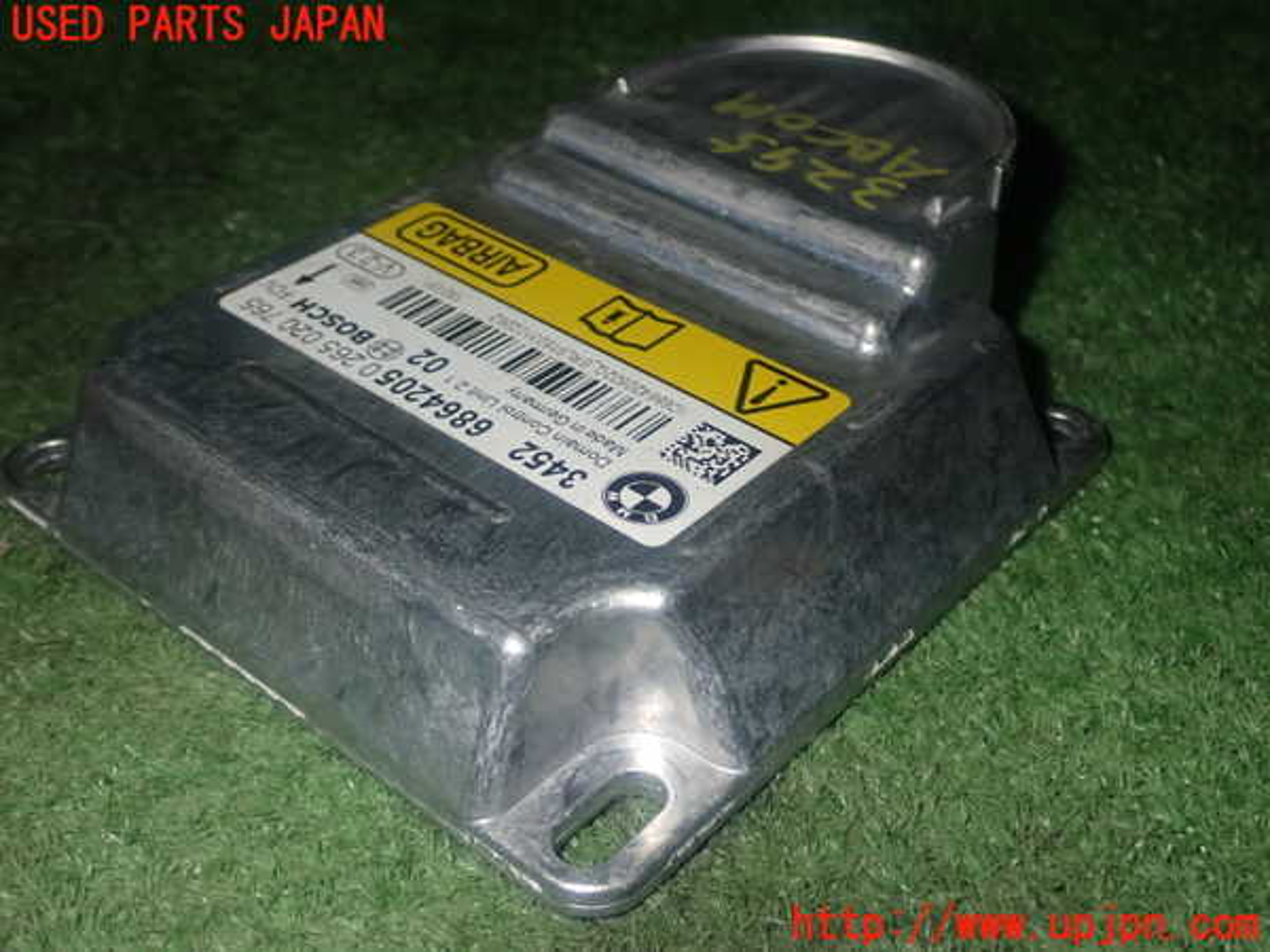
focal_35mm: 44
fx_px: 1614
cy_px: 476
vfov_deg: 32.9
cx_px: 635
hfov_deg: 42.9
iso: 320
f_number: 9
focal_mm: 7.84
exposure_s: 1/40
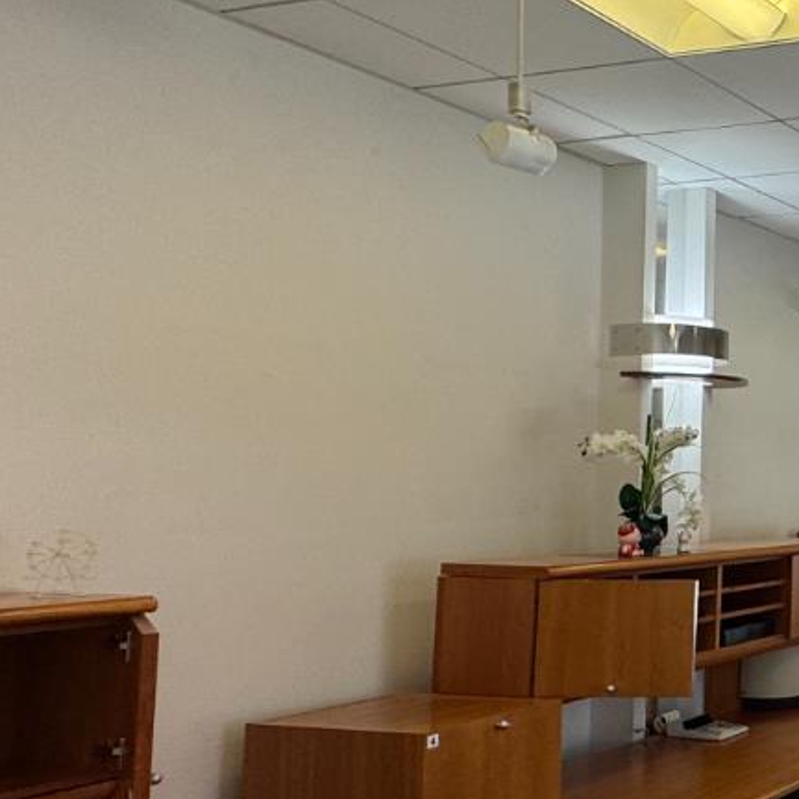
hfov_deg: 29.0
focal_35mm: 43
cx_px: 1117
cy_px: 387
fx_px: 1123
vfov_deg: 39.2
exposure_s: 1/120
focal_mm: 2.22
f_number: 2.2
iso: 80
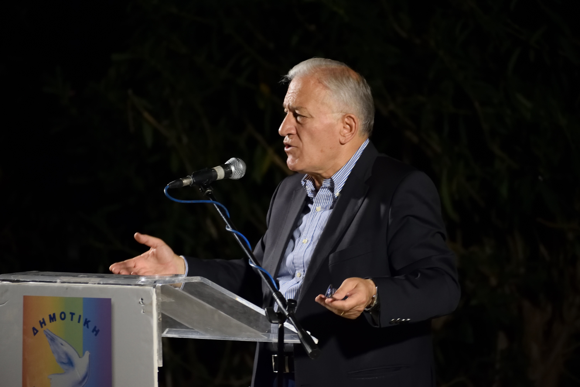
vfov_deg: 4.4
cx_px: 290
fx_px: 5075
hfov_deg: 6.5
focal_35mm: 315
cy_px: 194
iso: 2000
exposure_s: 1/80
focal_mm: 210
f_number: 5.3
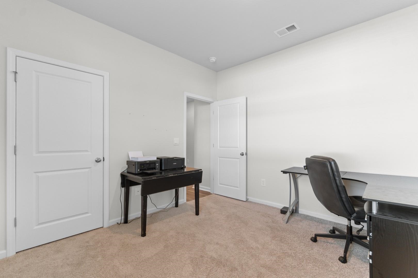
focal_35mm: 15
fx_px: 174
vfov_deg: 77.3
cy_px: 139
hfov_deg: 100.4
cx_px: 209
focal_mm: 10
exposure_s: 1/4
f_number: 4.5
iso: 100
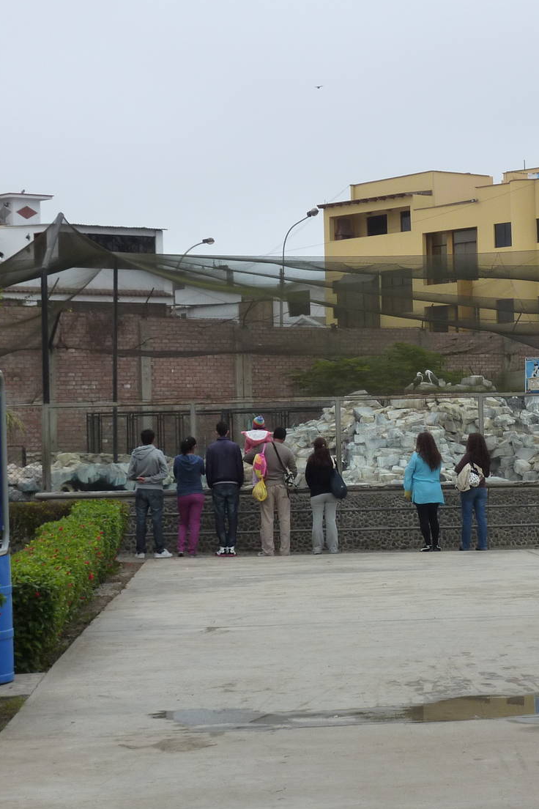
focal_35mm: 95
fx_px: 2133
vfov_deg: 21.5
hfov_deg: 14.3
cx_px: 487
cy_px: 372
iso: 125
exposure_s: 1/250
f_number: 4
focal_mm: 10.3
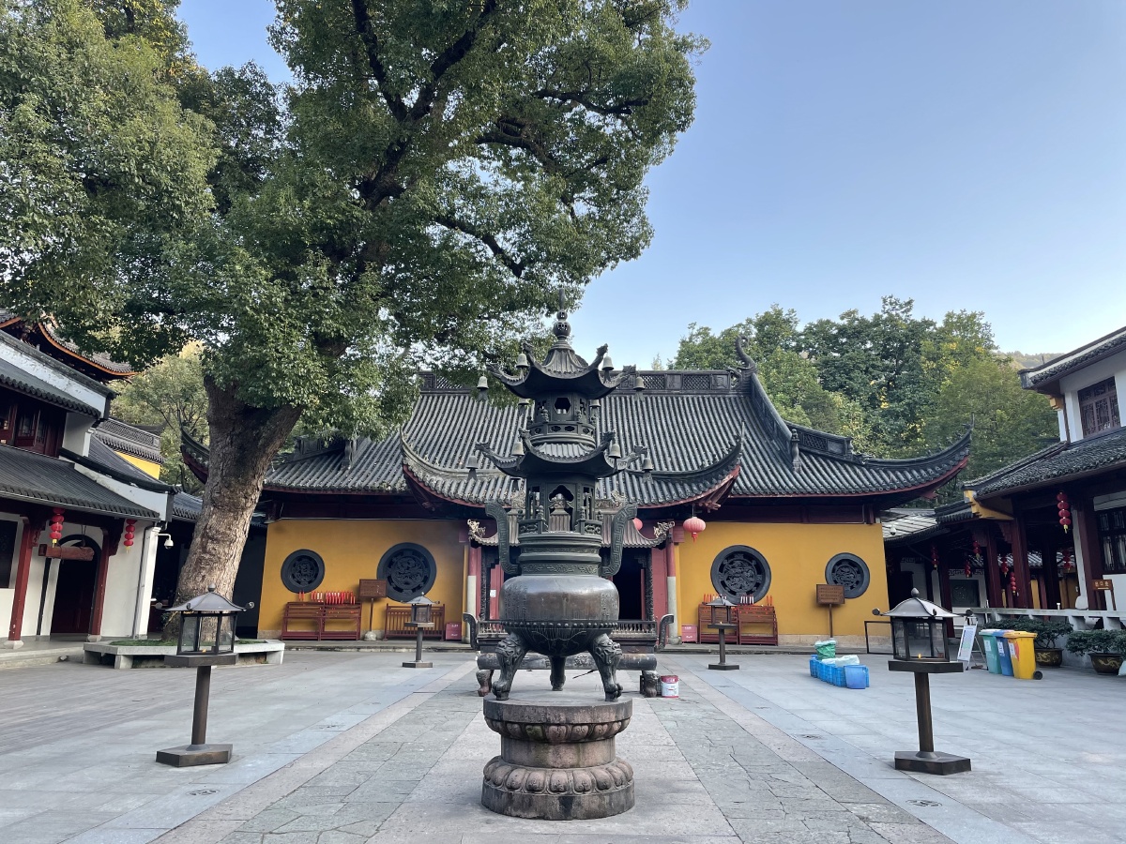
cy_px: 422
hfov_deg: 67.3
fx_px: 846
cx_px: 563
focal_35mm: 26
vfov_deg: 53.1
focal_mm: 4.2
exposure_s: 1/188
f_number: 1.6
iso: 32
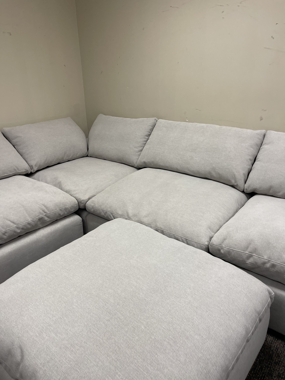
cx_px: 142
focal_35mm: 25
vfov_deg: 69.4
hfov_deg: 54.9
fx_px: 274
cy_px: 190
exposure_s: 1/120
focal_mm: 5.1
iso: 125
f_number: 1.6
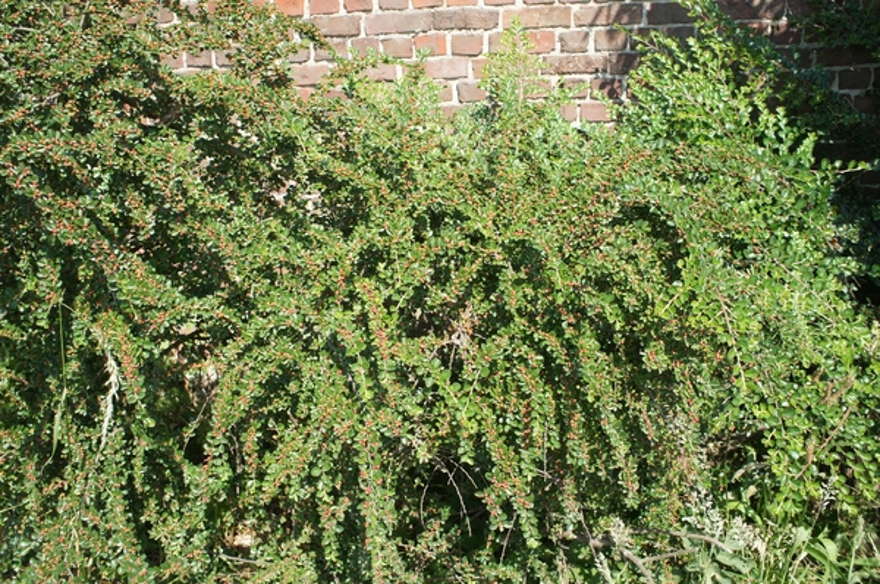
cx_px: 440
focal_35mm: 30
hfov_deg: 62.0
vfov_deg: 43.5
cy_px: 292
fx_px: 732
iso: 200
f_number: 8
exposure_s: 1/160
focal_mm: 20
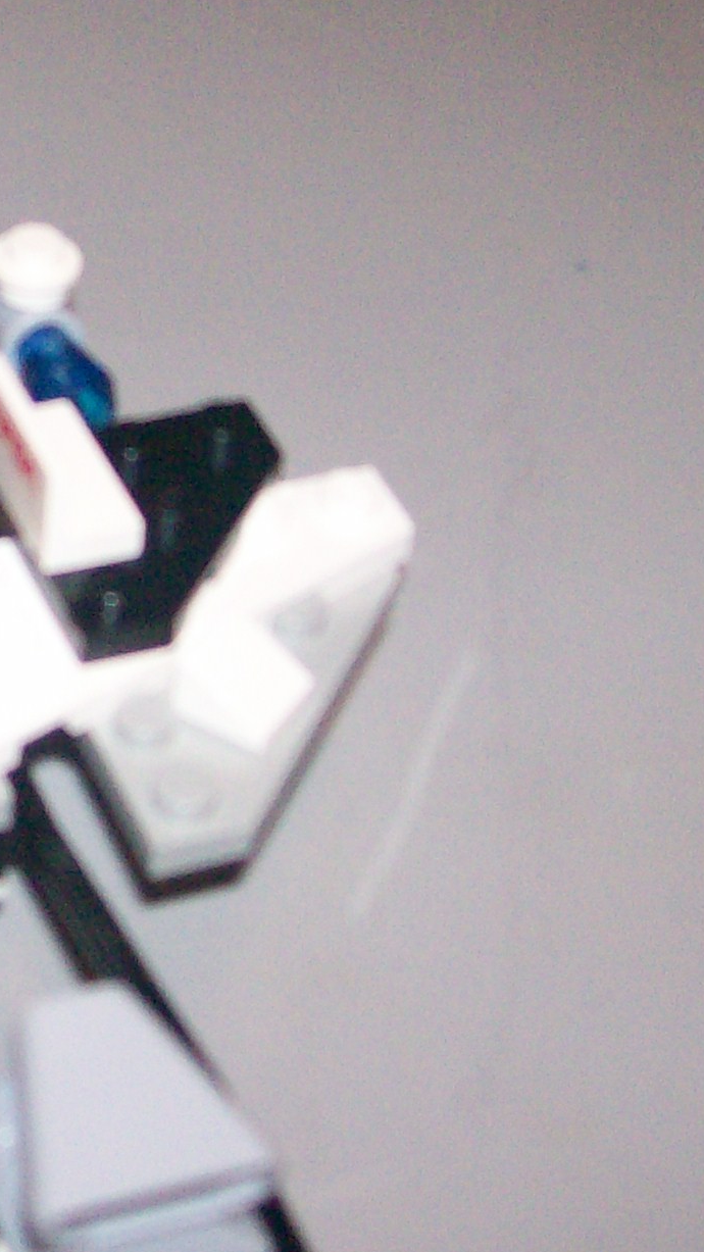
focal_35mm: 91
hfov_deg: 12.7
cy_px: 494
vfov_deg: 23.4
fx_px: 3021
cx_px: -298
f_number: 2.7
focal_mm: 6
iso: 140
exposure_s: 1/64
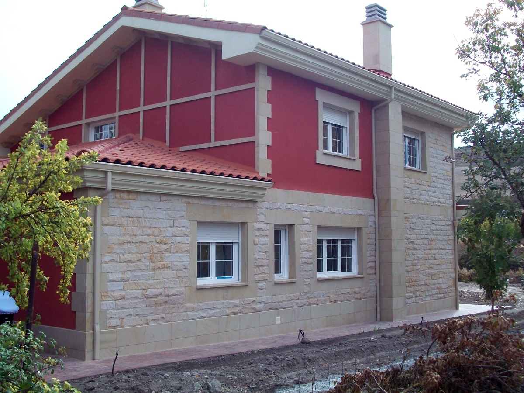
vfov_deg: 34.3
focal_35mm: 42
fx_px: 636
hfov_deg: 44.8
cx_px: 262
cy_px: 196
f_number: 3.2
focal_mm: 7.1
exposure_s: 1/500
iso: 80
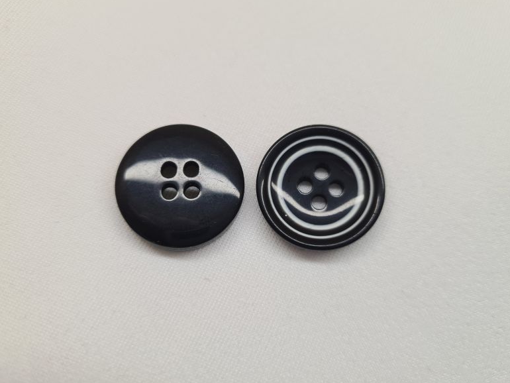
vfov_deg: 51.4
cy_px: 185
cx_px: 254
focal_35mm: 27
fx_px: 398
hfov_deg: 65.3
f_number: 1.8
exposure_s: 1/170
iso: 50
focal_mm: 5.4
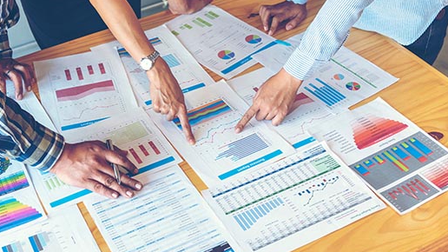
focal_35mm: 61
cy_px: 141
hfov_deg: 34.3
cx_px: 199
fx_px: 724
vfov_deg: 19.7
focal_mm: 50
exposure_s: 1/100
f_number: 4.5
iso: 640
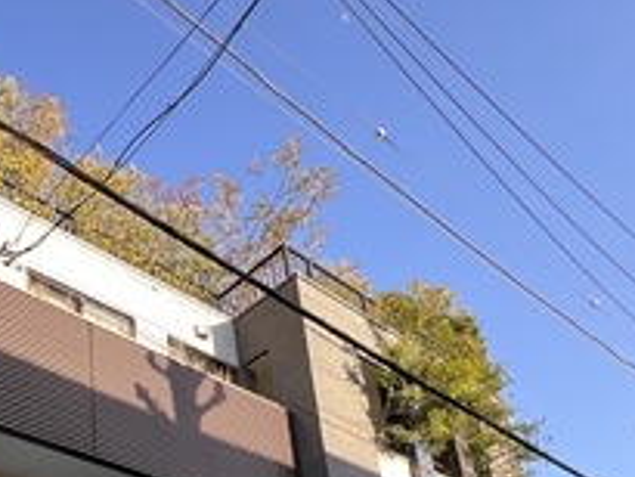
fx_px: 697
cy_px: 592
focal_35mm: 38
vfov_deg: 31.0
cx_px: 40
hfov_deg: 43.8
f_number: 1.8
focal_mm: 1.57
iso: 32
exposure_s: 1/125
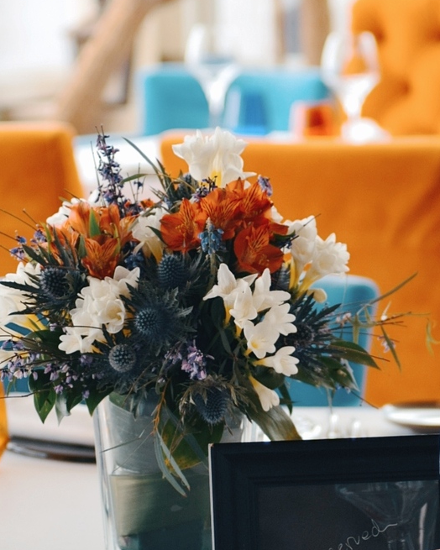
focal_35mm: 222
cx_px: 285
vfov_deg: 8.7
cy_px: 377
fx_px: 3612
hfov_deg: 7.0
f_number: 5
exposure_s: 1/250
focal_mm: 85
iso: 400
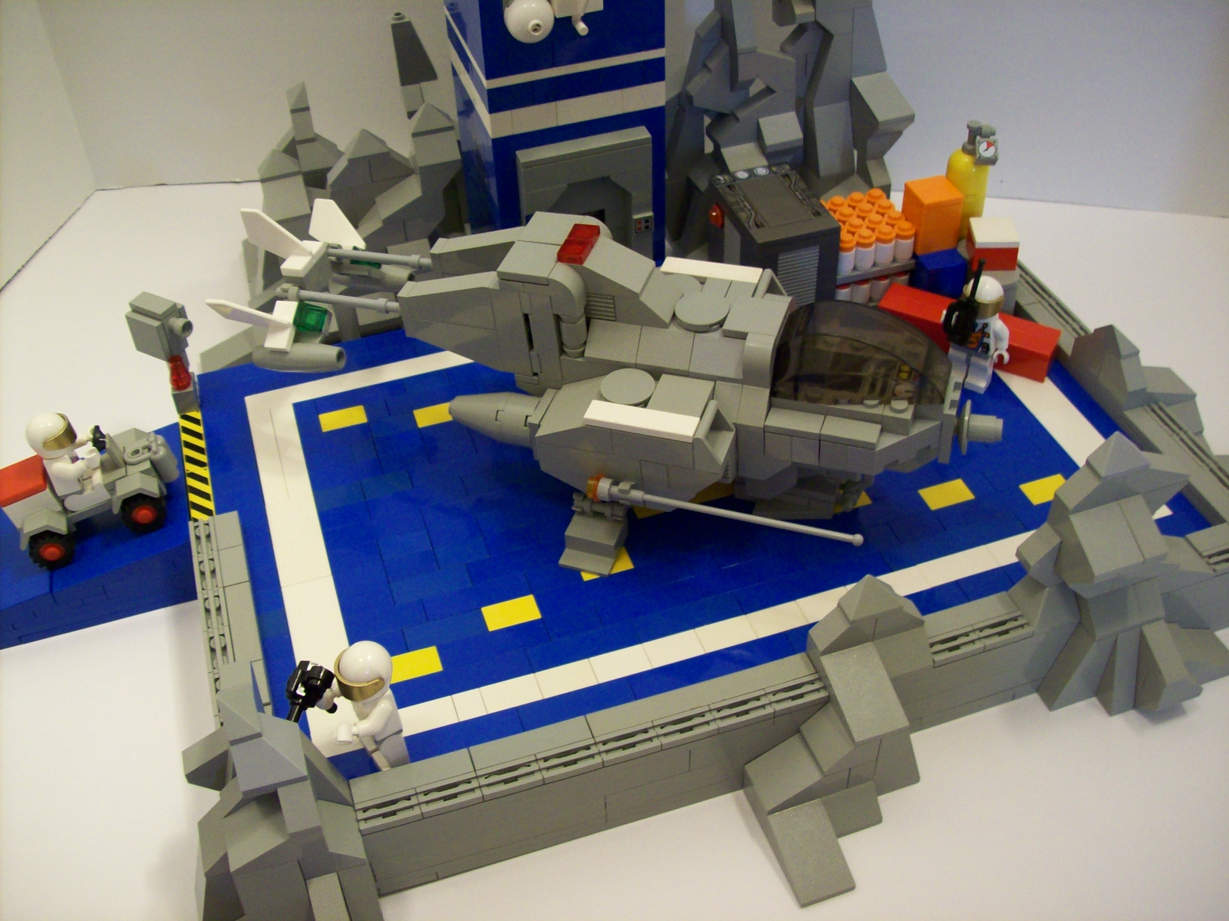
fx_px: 1278
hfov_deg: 51.4
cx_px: 614
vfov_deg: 39.6
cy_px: 460
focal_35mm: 36
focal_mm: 6
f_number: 2.7
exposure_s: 1/12.7
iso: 160
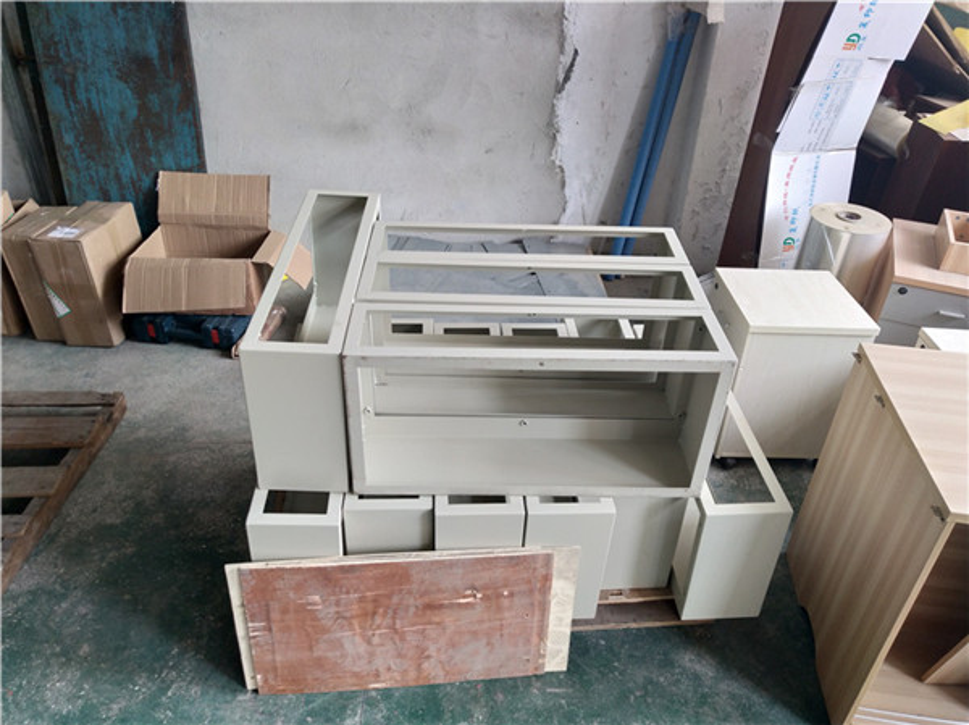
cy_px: 362
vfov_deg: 46.7
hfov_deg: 60.0
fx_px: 839
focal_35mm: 30
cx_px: 484
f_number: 1.8
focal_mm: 3.95
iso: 62
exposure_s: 1/100
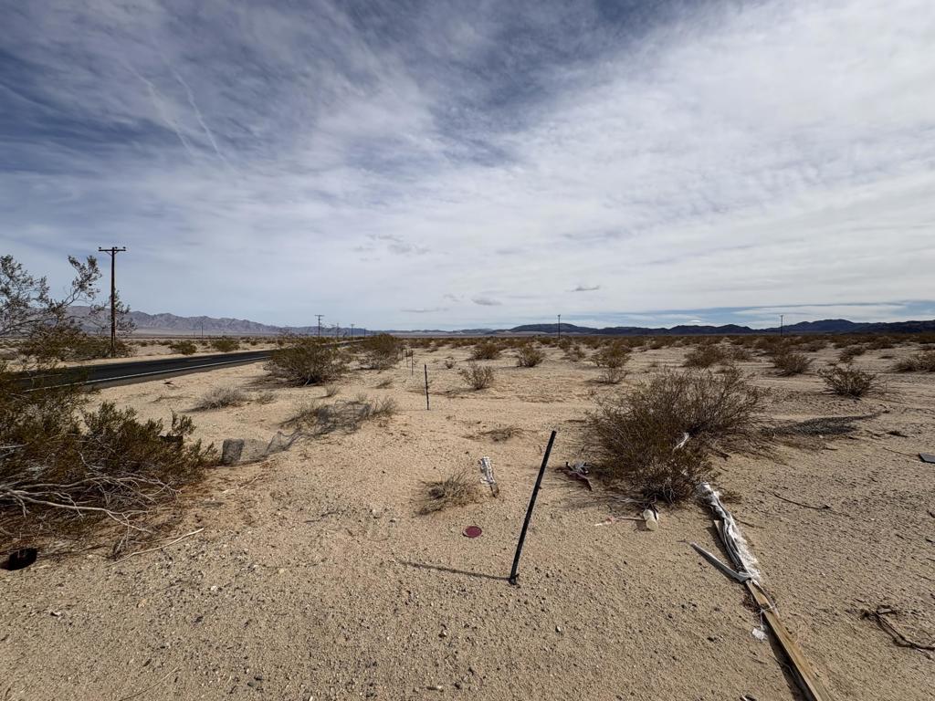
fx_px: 378
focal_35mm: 14
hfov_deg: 102.1
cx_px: 468
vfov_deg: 85.7
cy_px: 350
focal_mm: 2.22
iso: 50
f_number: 2.2
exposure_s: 1/4926
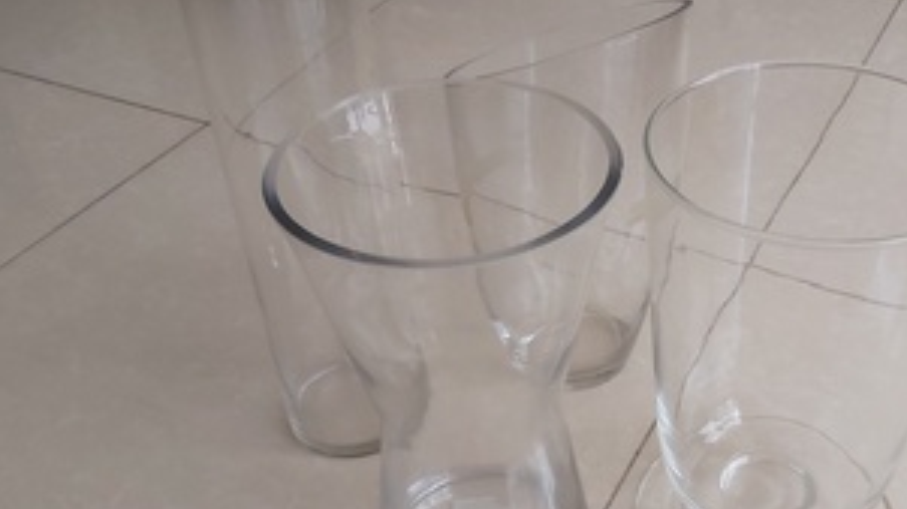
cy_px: 309
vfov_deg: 27.6
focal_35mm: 43
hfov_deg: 47.0
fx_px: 1034
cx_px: 562
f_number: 1.7
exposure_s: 1/50
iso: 160
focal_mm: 3.92
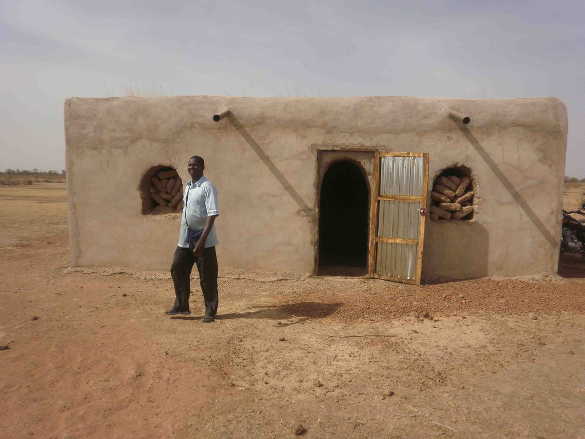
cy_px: 220
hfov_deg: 67.3
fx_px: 439
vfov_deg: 53.1
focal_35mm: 26
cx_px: 292
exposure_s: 1/400
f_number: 7.8
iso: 100
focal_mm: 4.65
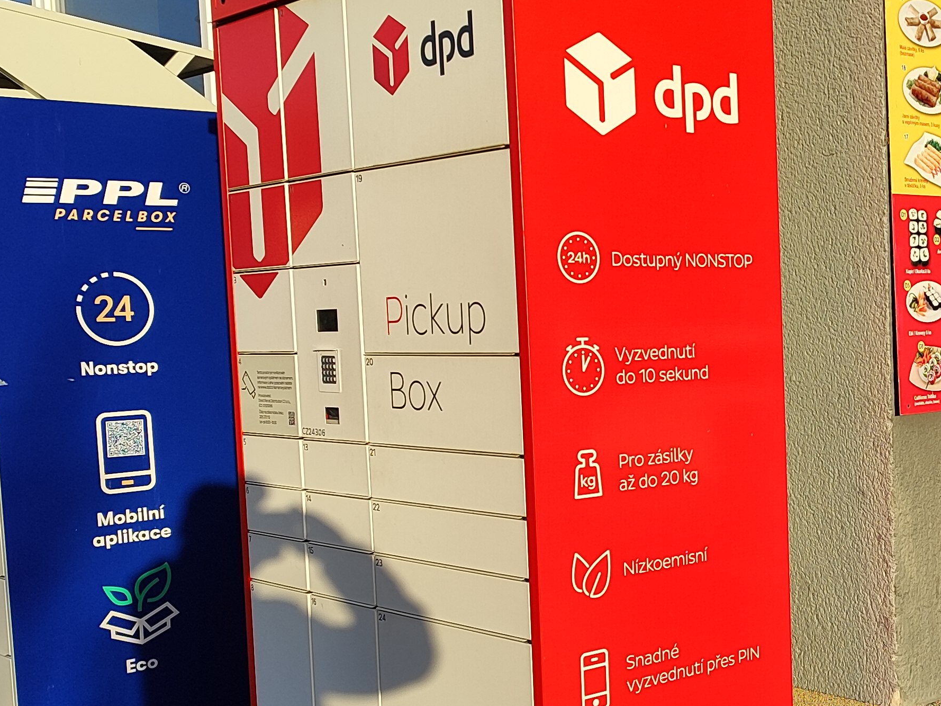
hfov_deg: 33.6
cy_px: 430
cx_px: 849
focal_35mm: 54
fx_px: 1468
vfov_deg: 27.0
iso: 50
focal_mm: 5.89
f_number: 1.89
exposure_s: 1/455
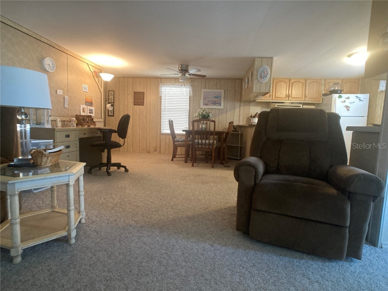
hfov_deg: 63.4
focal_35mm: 28
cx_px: 194
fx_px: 314
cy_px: 146
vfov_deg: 49.7
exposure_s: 1/60
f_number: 1.8
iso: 320
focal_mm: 3.99
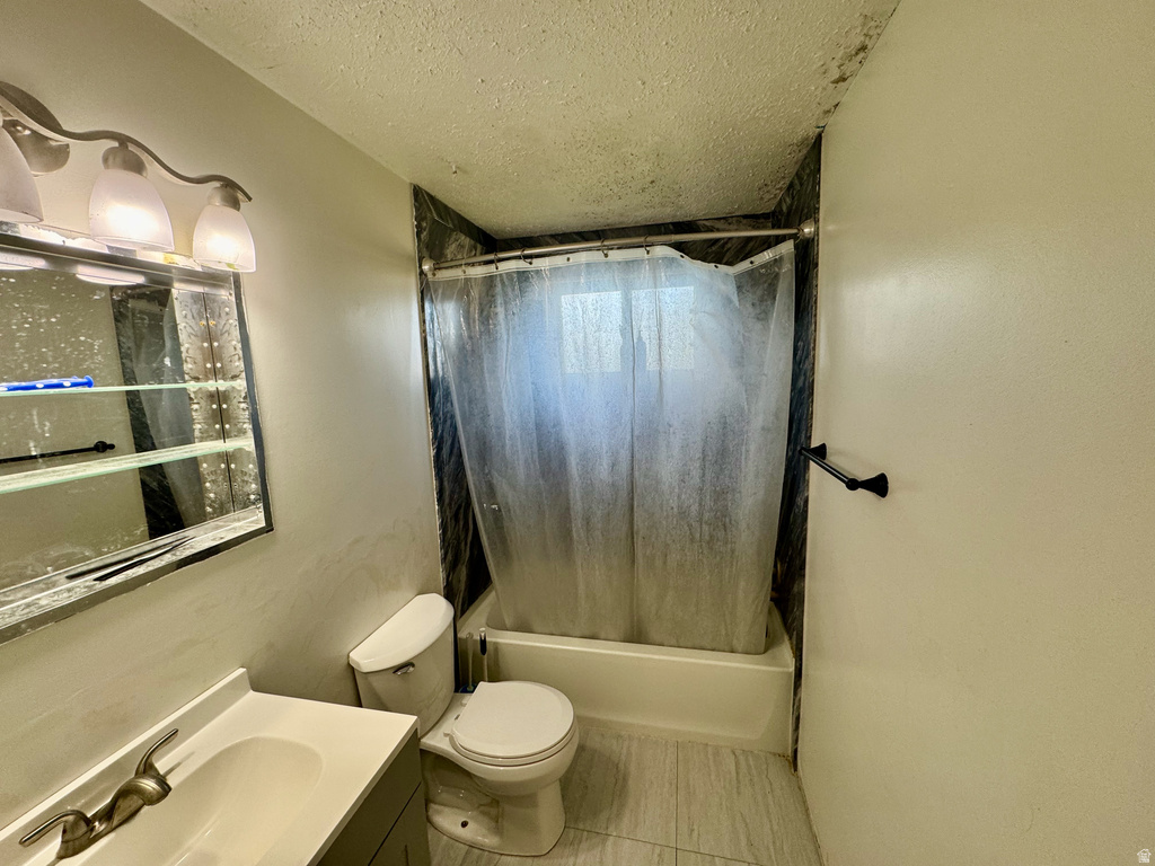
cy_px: 433
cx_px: 578
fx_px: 467
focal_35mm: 14
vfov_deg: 85.7
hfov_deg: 102.1
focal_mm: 2.22
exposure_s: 1/120
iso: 125
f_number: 2.2
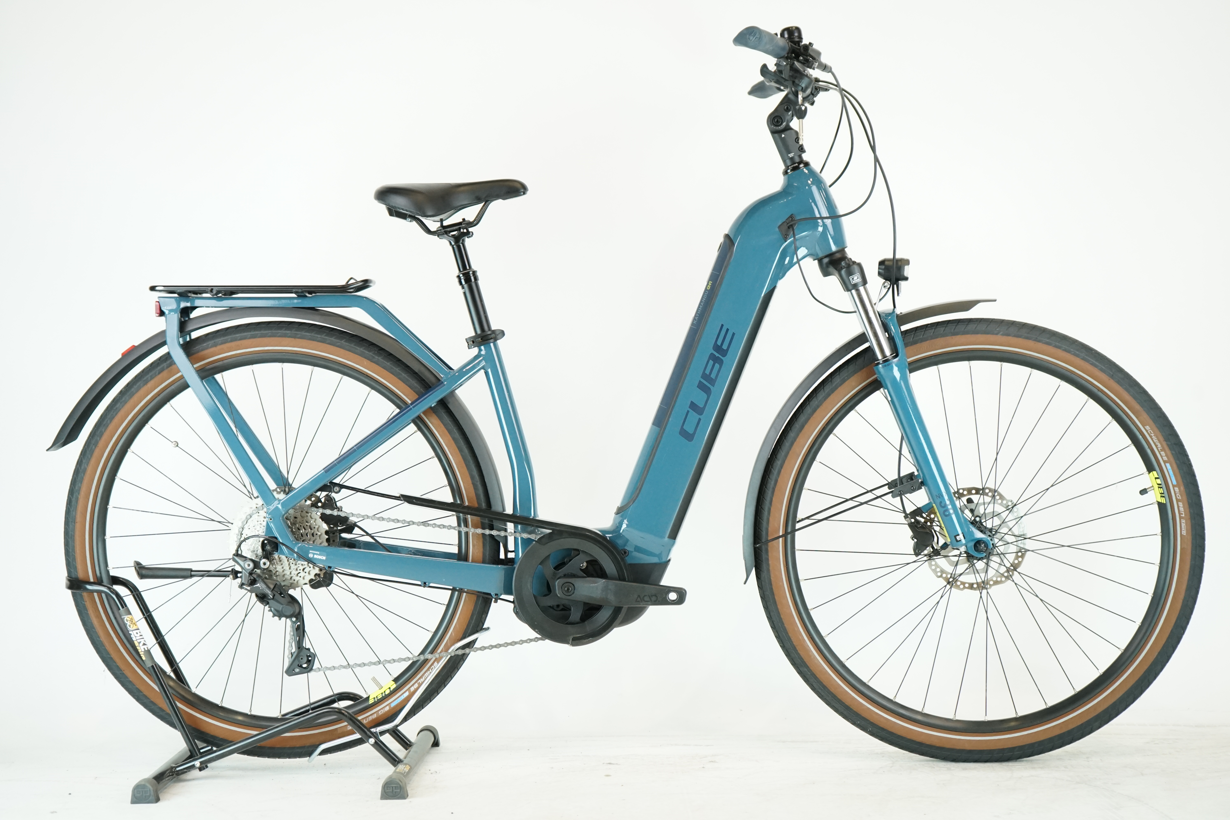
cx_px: 615
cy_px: 410
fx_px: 1811
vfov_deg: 25.5
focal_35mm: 53
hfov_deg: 37.5
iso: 2000
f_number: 5.6
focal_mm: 53
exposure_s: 1/200
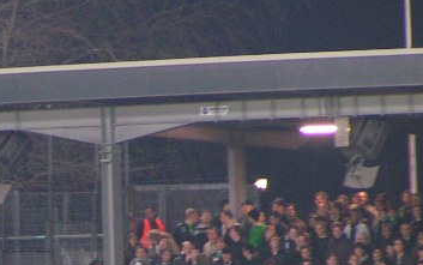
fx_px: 7508
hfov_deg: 3.2
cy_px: 263
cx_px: -46
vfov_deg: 2.0
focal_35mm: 651
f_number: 3.5
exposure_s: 1/25
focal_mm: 41.4
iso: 200
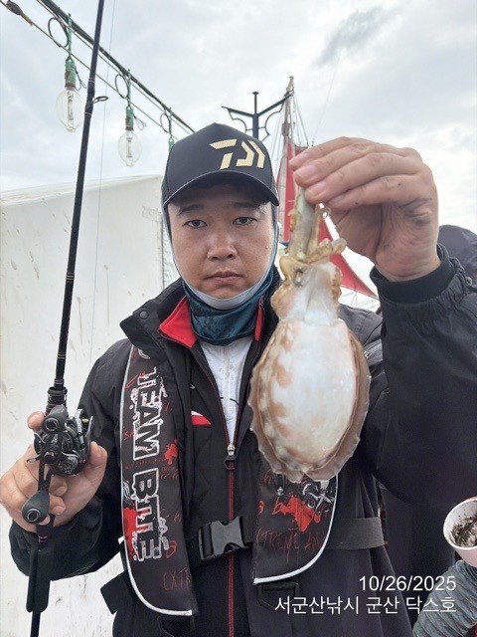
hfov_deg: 56.8
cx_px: 238
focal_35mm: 24
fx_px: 441
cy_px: 318
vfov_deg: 71.6
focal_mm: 6.76
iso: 500
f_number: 1.78
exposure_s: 1/7353
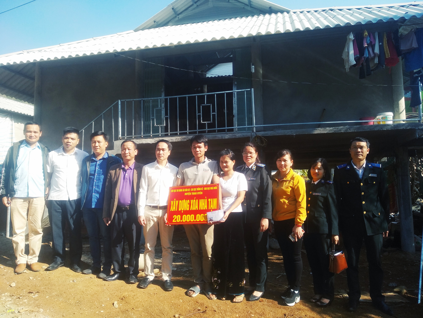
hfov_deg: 67.3
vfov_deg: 53.1
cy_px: 159
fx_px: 318
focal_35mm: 26
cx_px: 212
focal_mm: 3.82
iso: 125
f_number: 2.2
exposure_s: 1/727
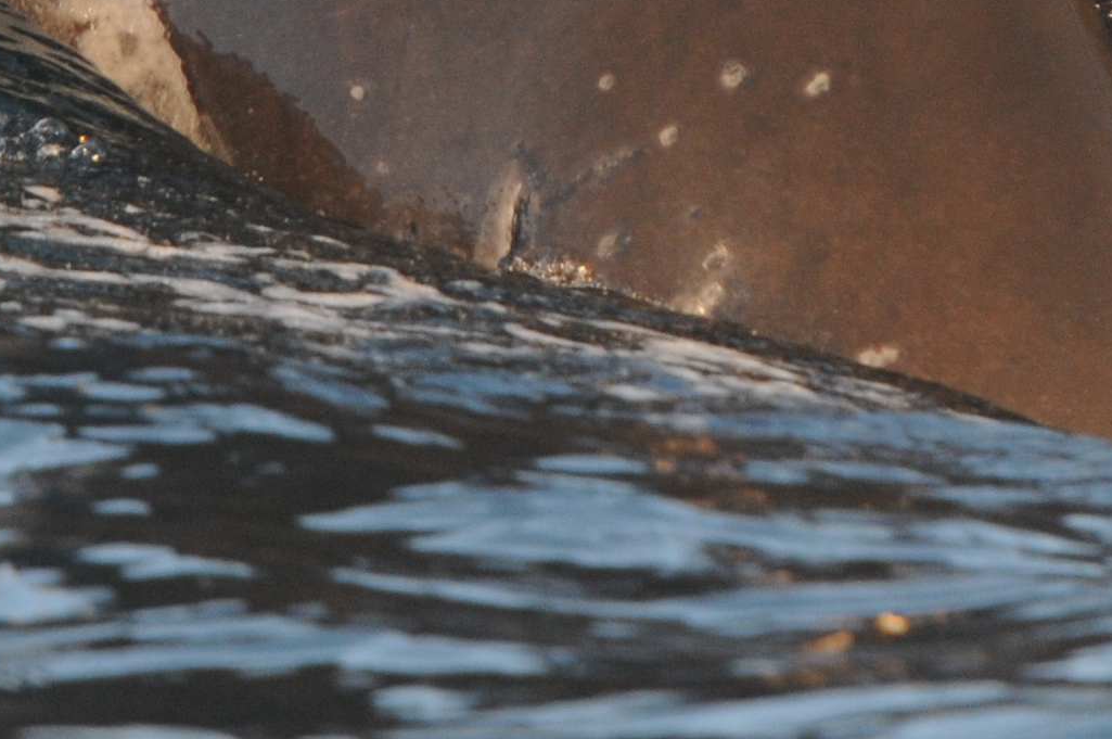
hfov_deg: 1.7
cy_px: -754
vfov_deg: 1.1
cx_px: 719
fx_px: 36778
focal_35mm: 1192
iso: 400
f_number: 2.8
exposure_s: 1/1000
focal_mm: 190
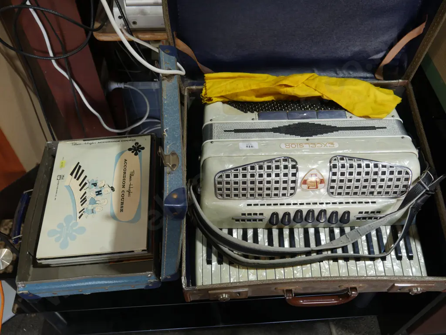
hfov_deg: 56.8
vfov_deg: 44.2
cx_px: 223
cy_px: 168
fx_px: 412
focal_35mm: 32
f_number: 3.6
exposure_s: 1/80
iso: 200
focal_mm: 16
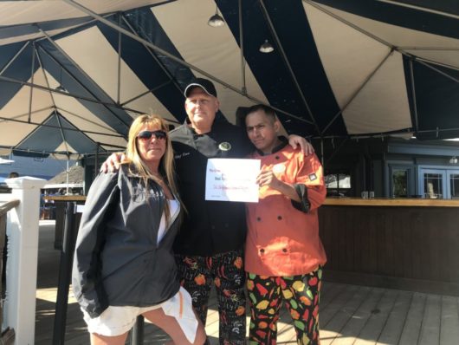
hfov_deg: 63.4
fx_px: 371
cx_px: 230
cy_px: 172
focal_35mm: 28
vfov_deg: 49.8
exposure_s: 1/465
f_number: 1.8
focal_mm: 3.99
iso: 20
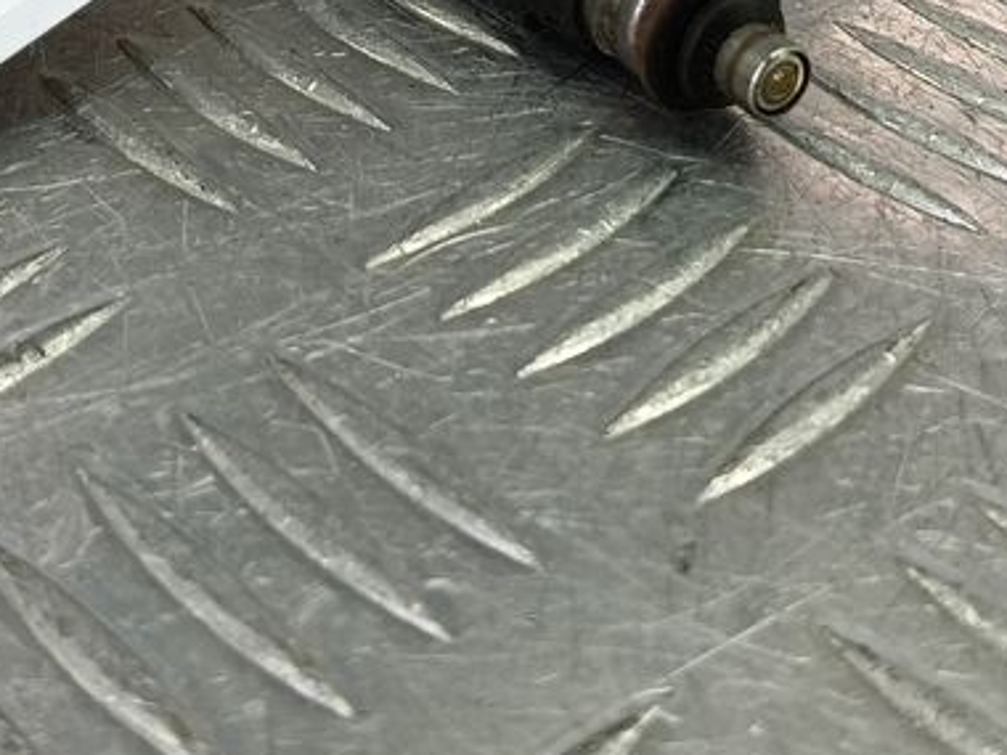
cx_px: 450
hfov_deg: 31.2
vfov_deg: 21.7
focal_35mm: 62
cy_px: -180
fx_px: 1804
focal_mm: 4.11
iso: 105
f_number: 1.6
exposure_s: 1/50
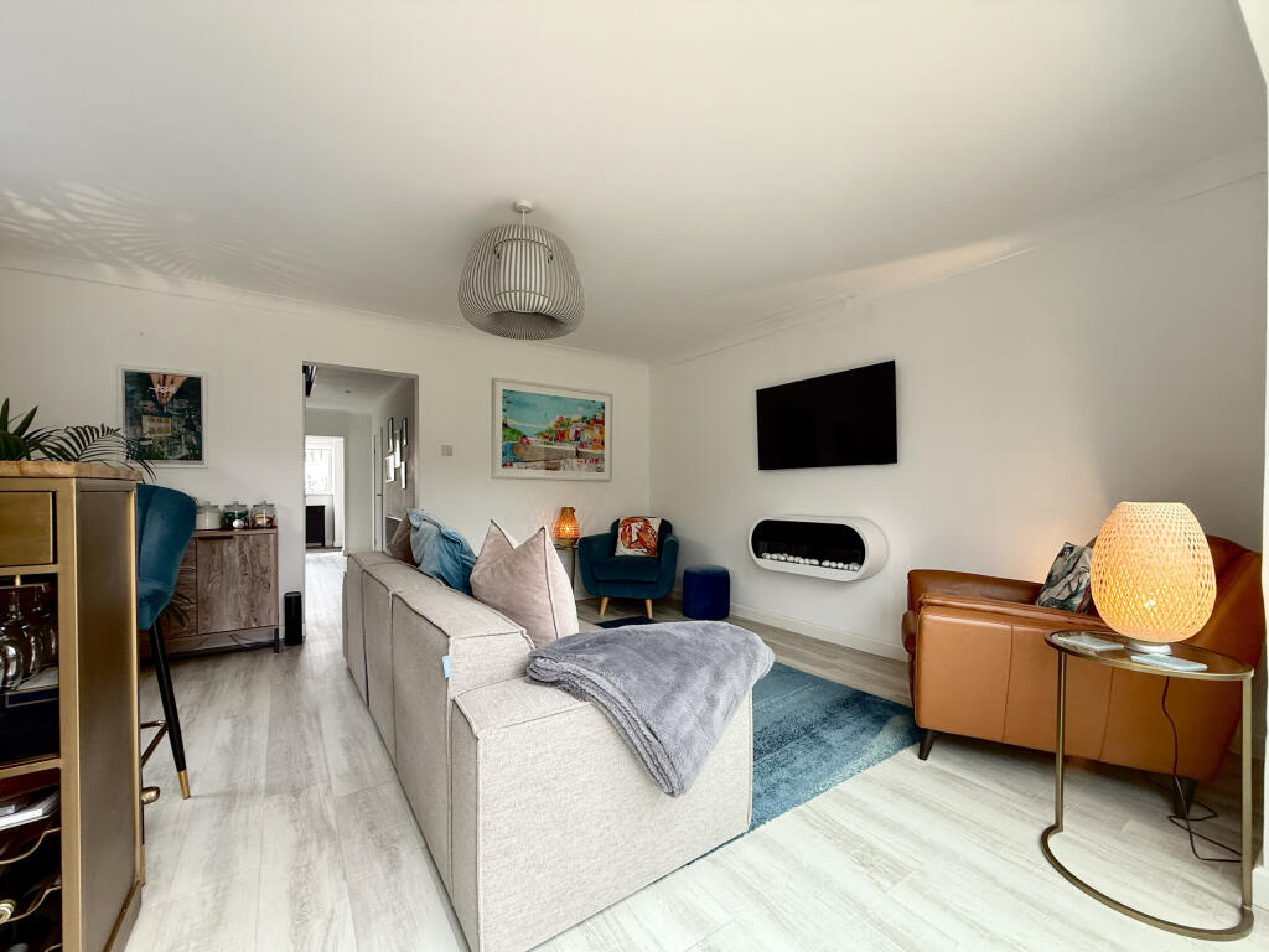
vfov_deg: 85.7
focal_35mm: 14
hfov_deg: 102.1
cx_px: 634
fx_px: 513
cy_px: 476
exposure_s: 1/99
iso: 125
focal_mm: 2.22
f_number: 2.2
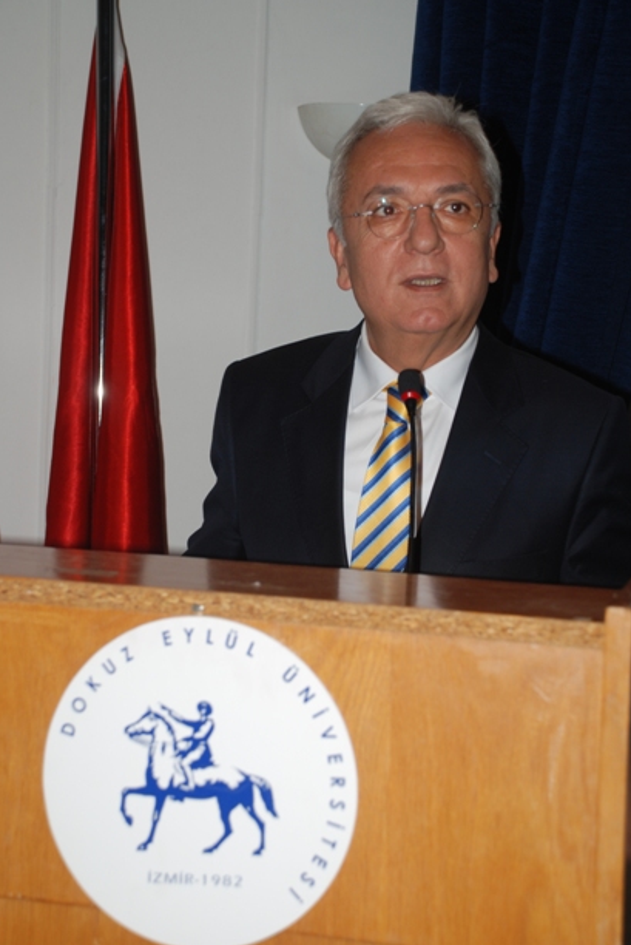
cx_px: 318
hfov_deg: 19.8
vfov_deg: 29.2
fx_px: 1811
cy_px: 476
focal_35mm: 69
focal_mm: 44
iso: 125
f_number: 4.8
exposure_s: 1/60
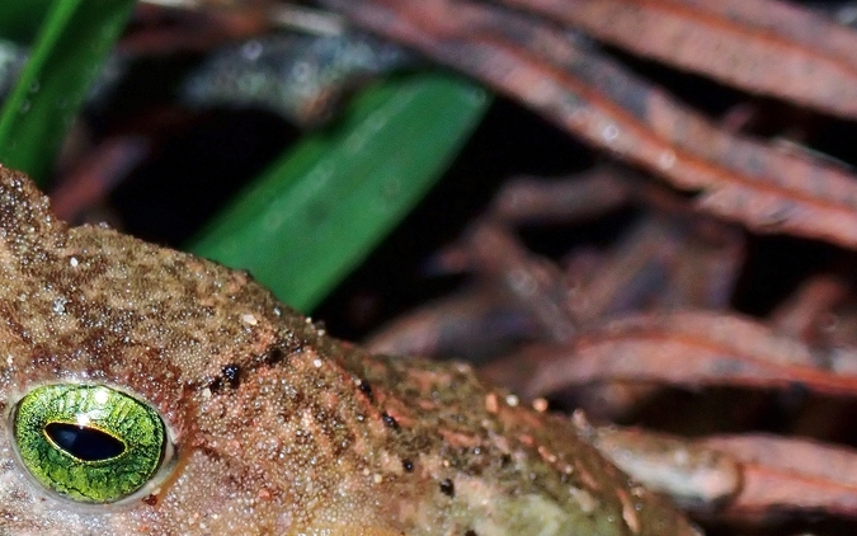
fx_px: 4181
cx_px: 222
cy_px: 495
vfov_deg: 7.3
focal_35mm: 179
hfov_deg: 11.7
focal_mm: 18
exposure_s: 1/200
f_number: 6.3
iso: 200
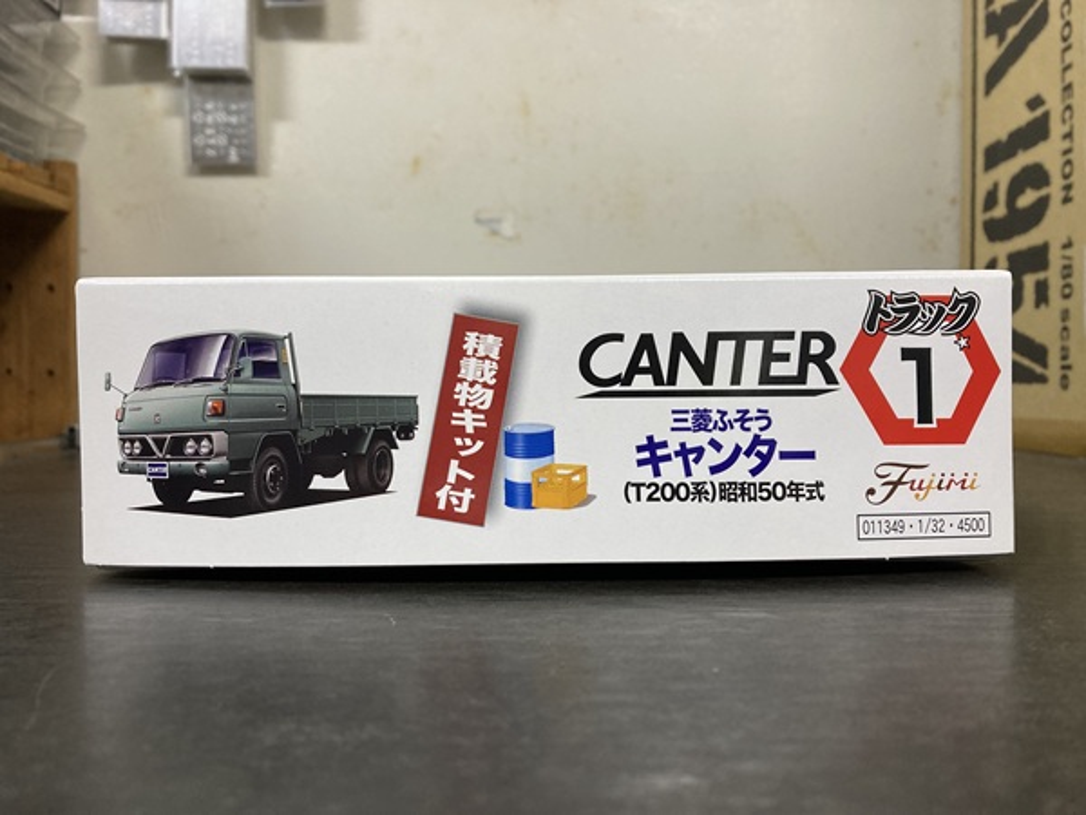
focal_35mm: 28
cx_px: 543
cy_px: 408
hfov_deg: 63.4
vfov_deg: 49.7
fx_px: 878
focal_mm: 3.99
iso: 125
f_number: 1.8
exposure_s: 1/60
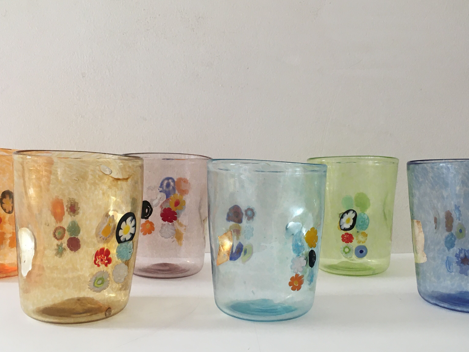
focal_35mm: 38
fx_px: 515
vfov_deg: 37.7
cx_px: 235
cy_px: 179
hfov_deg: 49.0
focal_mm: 4.15
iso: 40
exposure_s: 1/33
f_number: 2.2
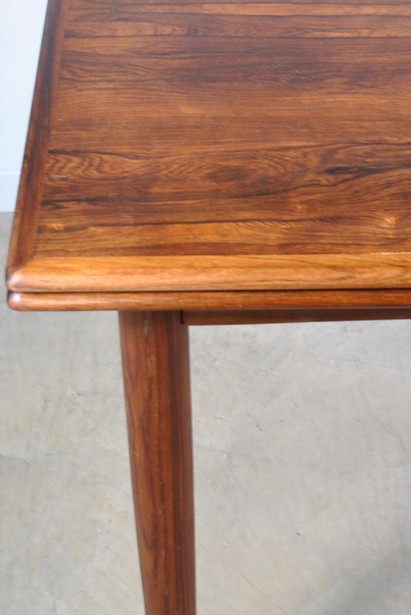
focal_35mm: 92
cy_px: 197
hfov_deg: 14.8
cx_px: 366
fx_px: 1572
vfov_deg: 22.0
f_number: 4
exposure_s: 1/20
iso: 200
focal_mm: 20
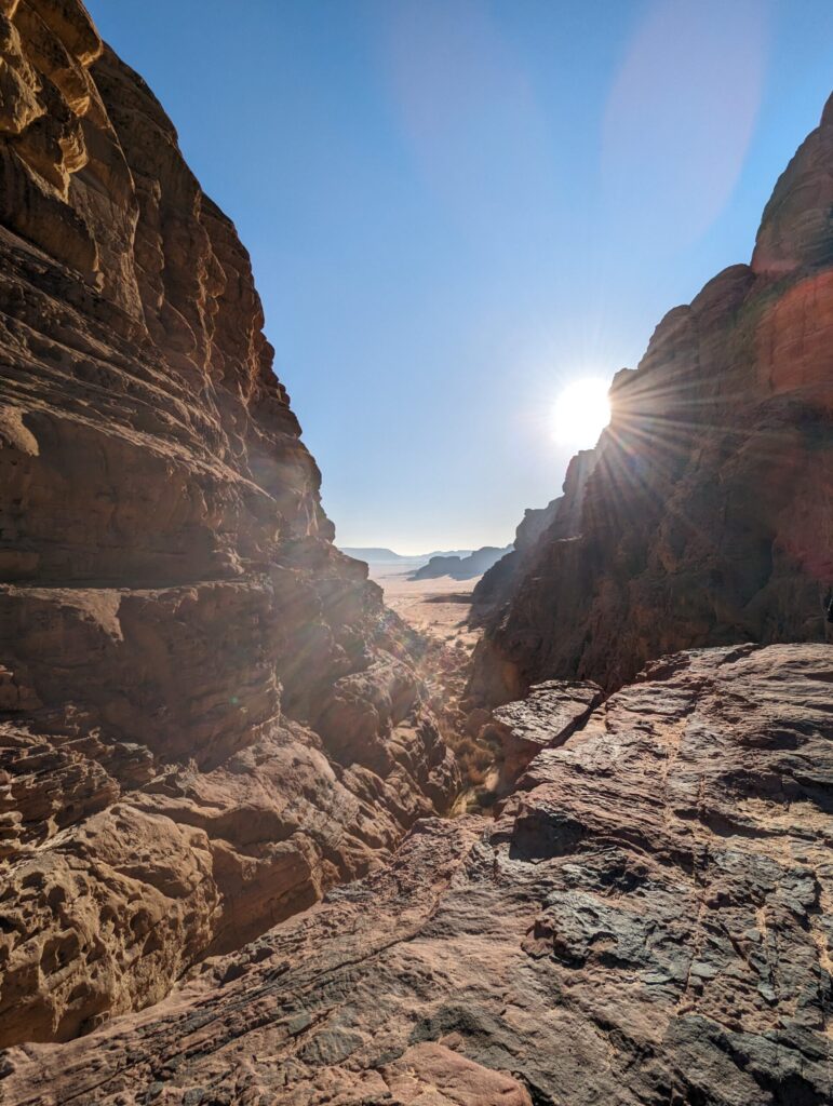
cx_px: 416
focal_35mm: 16
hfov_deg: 78.2
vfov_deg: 94.4
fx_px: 512
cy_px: 553
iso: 63
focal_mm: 2.35
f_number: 2.2
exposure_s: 1/5988
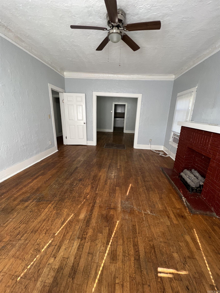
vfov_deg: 106.2
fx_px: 110
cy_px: 146
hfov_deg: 89.9
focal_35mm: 13
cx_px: 110
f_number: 1.8
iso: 160
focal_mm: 1.57
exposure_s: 1/99
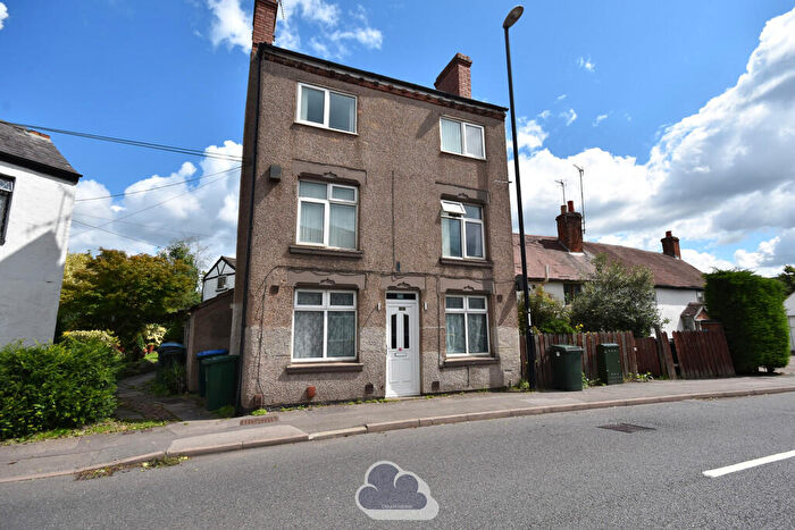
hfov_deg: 100.4
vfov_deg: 77.4
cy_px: 265
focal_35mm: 15
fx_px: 331
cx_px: 398
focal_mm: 10
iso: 180
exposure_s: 1/500
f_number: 8
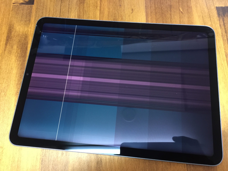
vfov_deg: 48.2
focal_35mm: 29
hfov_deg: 61.7
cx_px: 114
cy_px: 86
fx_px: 191
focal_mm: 4.15
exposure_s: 1/8
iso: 125
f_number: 2.2
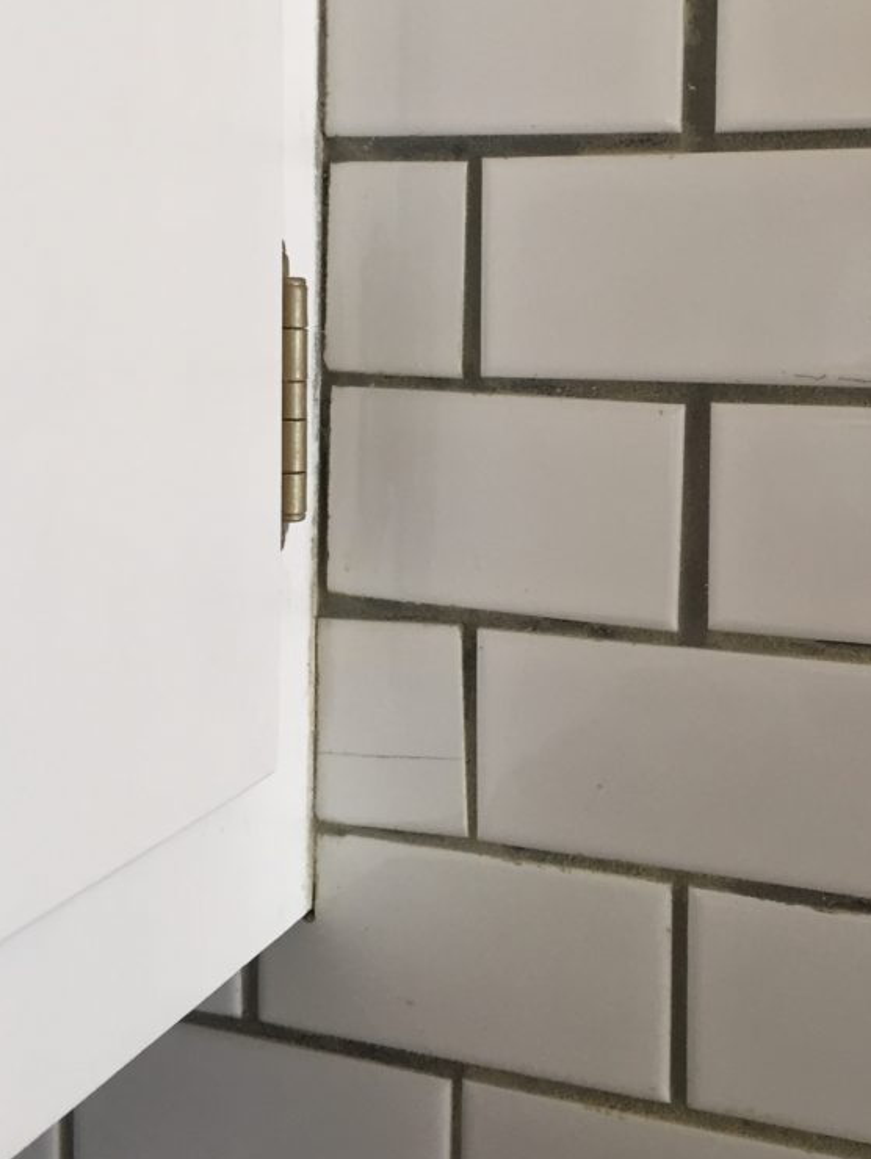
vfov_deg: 41.4
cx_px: 586
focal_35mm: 45
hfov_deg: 31.9
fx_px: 1508
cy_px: 370
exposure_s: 1/30
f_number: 2.2
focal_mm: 4.15
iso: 80
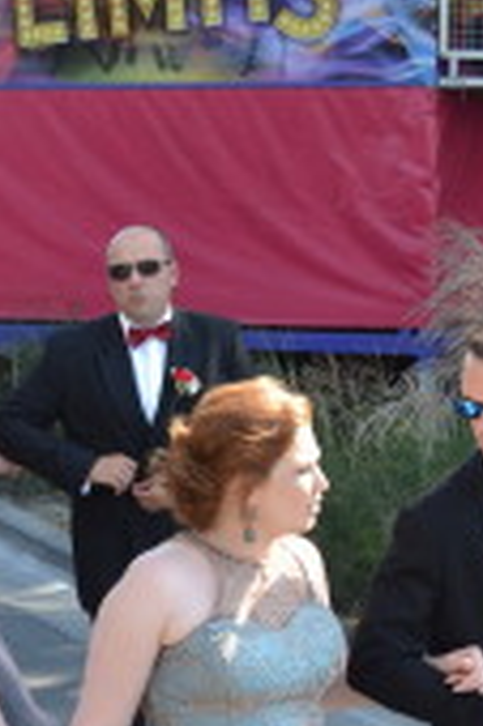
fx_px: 2650
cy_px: 803
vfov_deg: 15.2
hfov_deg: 10.4
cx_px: 398
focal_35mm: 131
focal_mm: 31
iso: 125
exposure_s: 1/125
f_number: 5.6
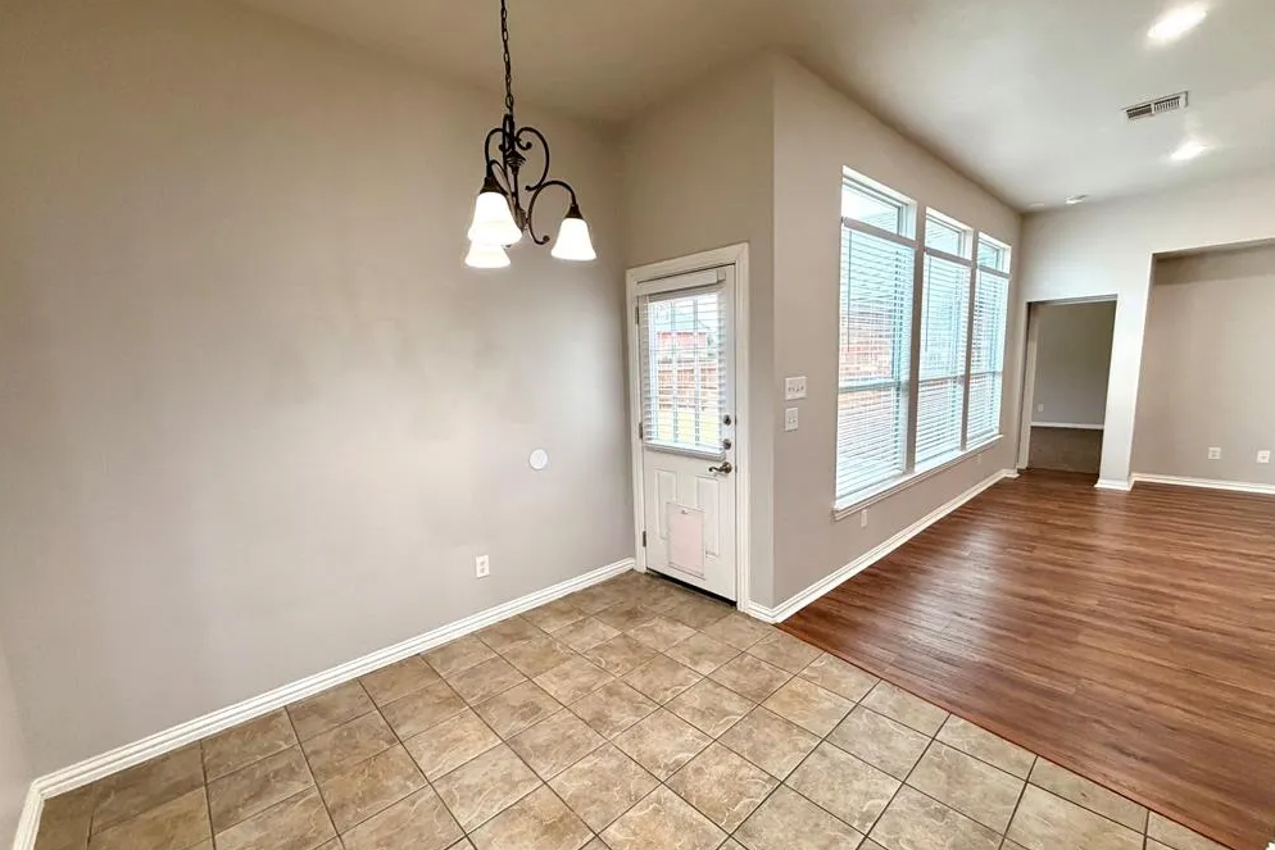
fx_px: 531
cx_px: 644
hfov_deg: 100.4
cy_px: 442
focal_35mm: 15
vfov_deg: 77.3
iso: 320
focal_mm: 2.22
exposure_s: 1/120
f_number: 2.2
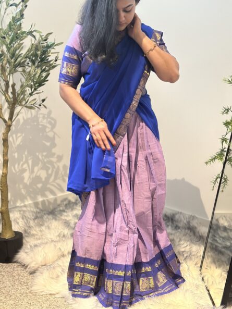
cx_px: 116
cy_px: 154
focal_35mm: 48
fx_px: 429
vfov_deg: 39.6
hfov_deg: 30.3
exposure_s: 1/40
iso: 500
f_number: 1.78
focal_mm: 6.86
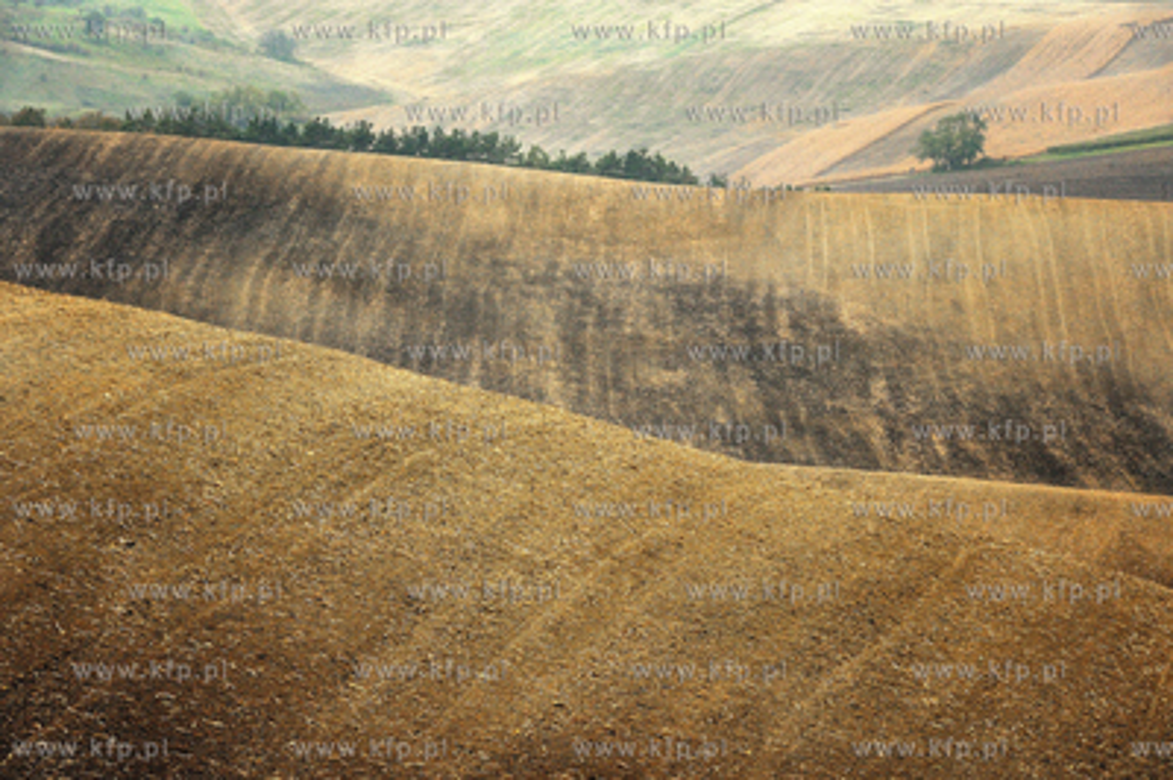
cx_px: 586
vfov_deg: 6.9
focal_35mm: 200
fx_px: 6511
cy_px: 390
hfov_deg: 10.3
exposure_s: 1/320
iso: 4000
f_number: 14
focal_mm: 200
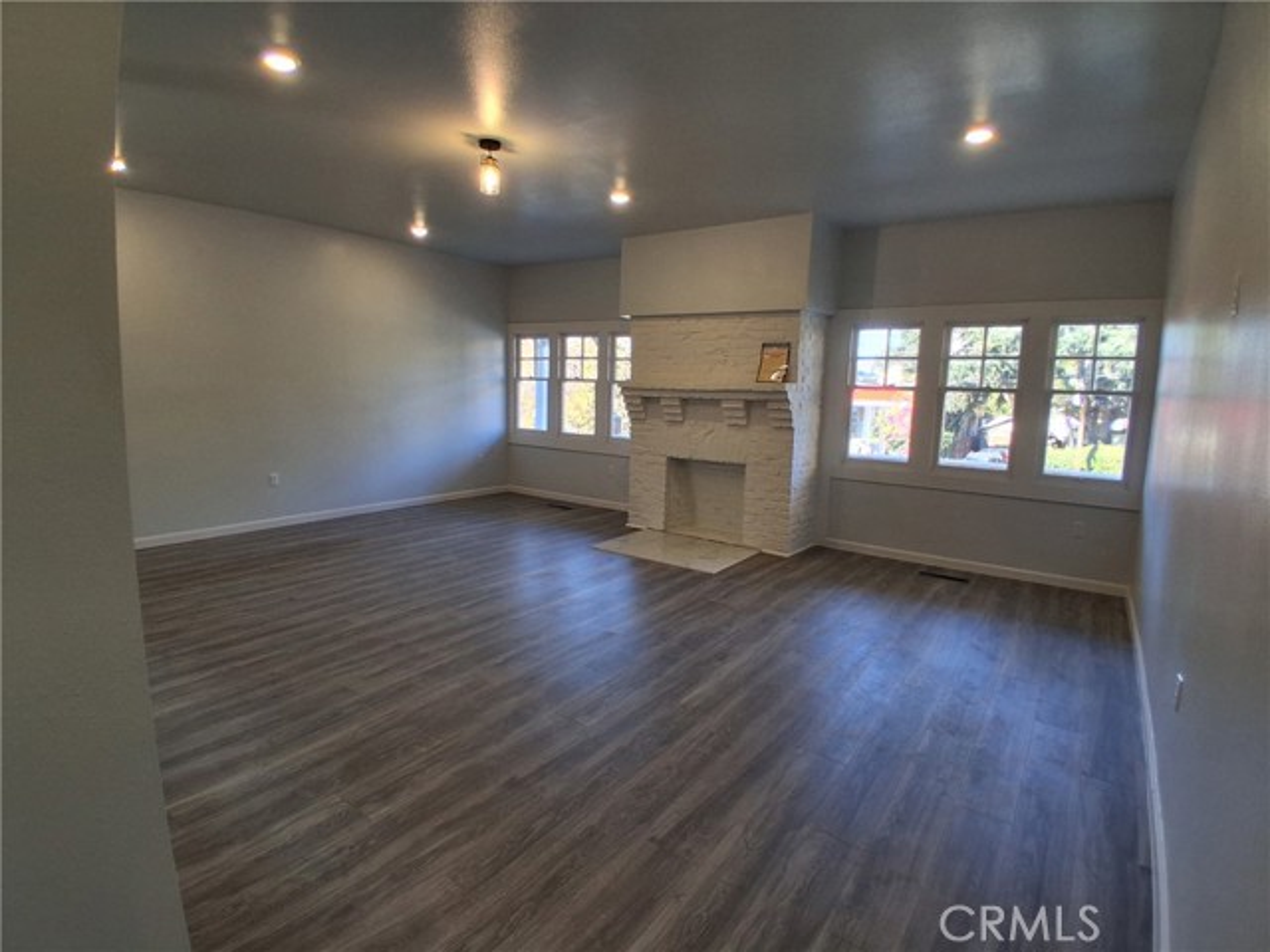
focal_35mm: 17
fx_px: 624
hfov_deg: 91.0
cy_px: 476
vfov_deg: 74.7
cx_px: 635
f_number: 2.2
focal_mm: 1.4
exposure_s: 1/120
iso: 100
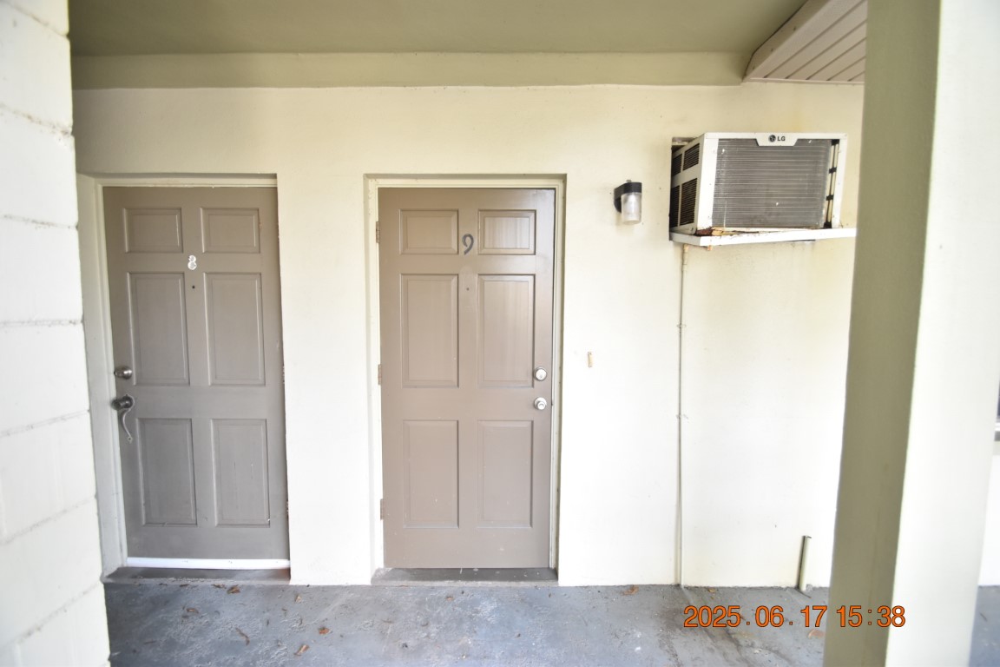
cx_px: 500
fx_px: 417
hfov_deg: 100.4
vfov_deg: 77.3
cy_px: 334
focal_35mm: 15
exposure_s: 1/90
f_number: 3.5
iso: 800
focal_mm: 10
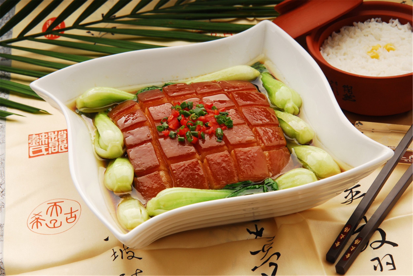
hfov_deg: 19.4
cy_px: 138
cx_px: 206
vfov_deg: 13.1
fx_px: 1206
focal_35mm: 105
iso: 100
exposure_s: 1/250
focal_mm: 70
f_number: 13
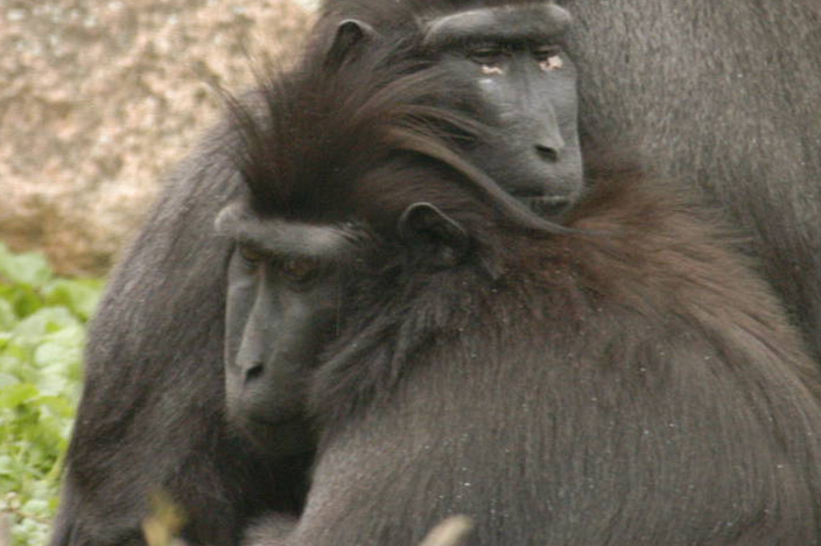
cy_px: 76
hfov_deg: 2.2
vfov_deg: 1.4
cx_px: 414
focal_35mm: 955
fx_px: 21759
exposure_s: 1/180
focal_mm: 280
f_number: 6.7
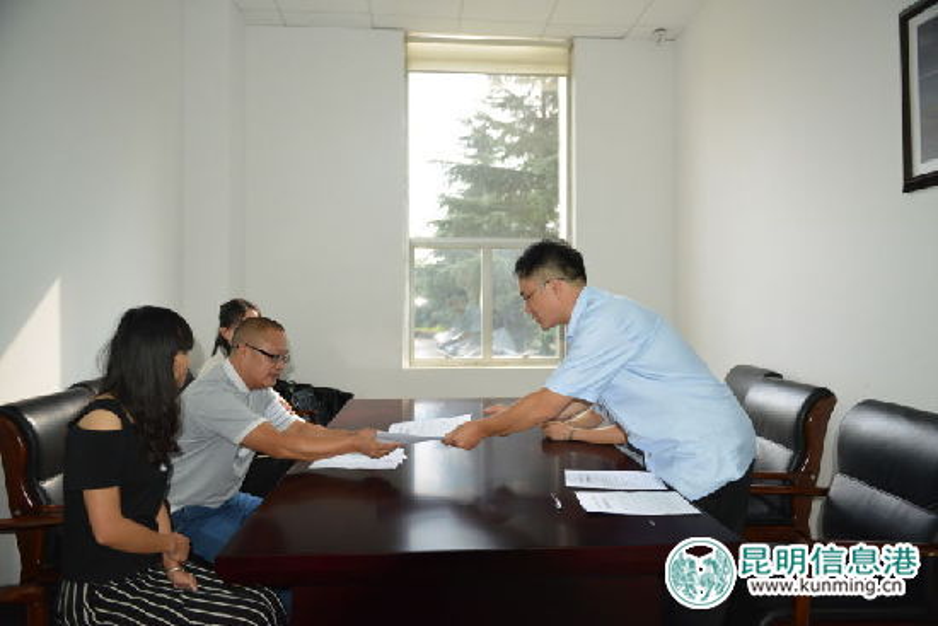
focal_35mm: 24
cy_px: 313
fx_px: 625
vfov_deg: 53.2
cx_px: 469
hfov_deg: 73.7
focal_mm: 24
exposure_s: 1/250
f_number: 2.8
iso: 2000
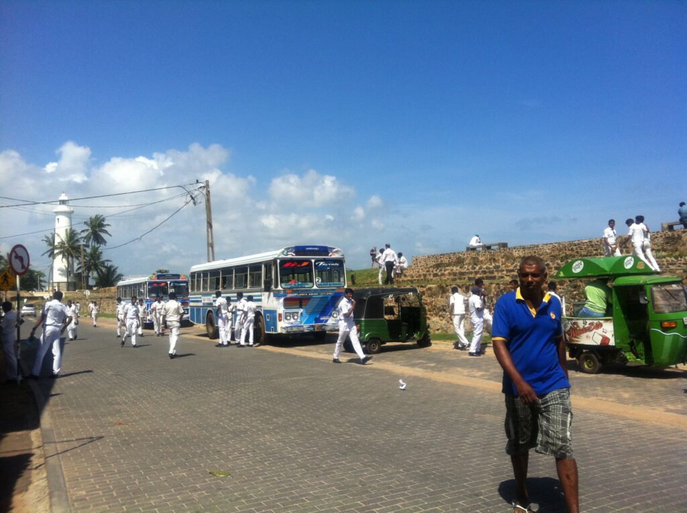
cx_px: 344
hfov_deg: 52.7
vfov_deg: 40.6
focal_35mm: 35
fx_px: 694
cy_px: 256
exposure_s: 1/2320
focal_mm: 3.85
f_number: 2.8
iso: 80
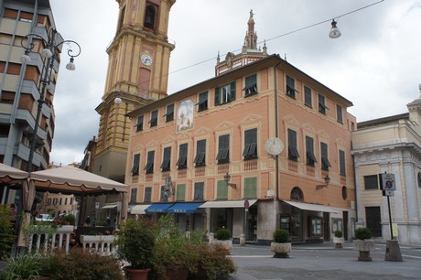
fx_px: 316
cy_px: 140
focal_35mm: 27
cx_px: 210
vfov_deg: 47.9
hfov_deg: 67.4
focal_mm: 18
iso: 200
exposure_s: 1/250
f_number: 7.1
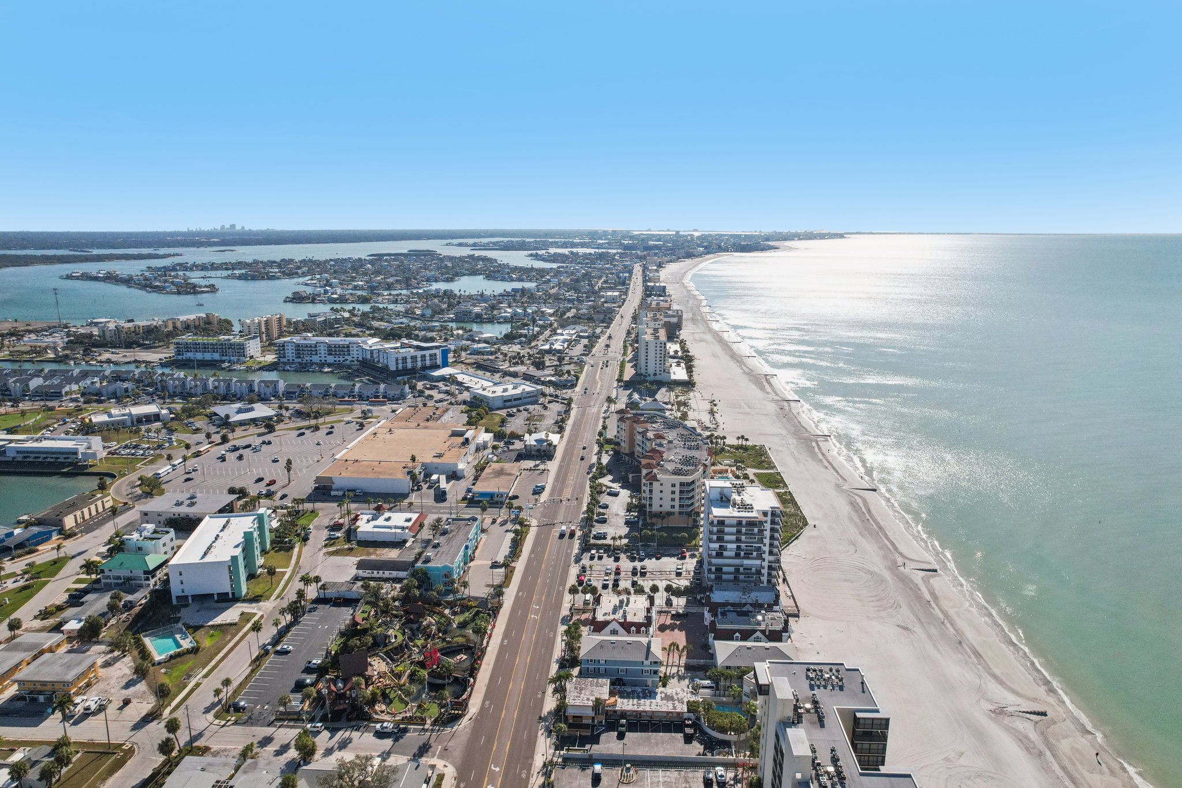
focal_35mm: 22
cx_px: 591
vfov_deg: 57.2
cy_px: 394
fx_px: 722
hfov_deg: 78.6
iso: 400
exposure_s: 1/2500
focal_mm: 8.4
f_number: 2.8
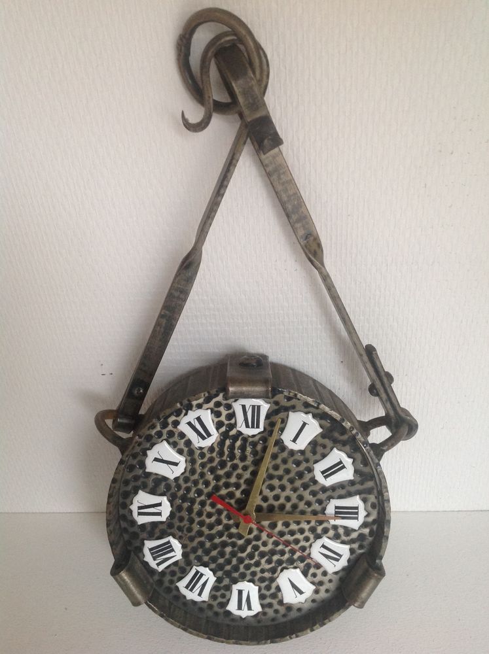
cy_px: 327
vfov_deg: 52.7
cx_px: 244
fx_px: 661
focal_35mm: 35
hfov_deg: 40.6
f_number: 2.4
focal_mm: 4.28
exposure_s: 1/15
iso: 160
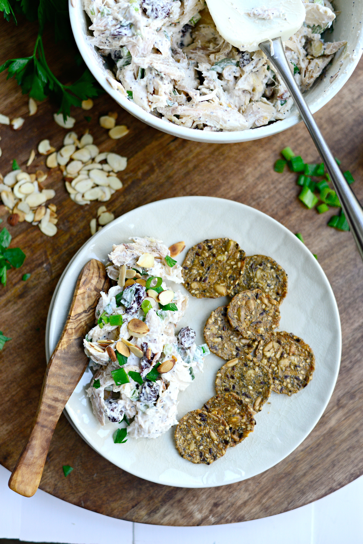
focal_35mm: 50
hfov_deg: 27.0
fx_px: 756
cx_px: 182
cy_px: 272
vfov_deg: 39.6
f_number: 2.8
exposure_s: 1/200
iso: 500
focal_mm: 50
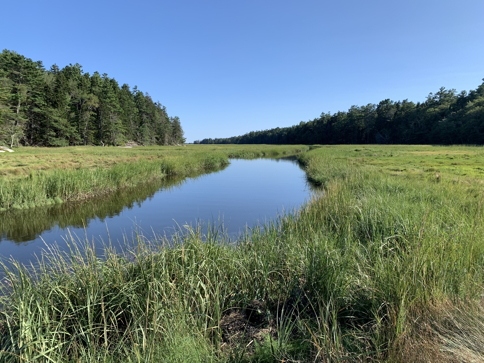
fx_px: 364
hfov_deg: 67.3
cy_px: 182
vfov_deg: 53.1
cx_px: 242
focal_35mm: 26
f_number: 1.8
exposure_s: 1/1387
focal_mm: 4.25
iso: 25
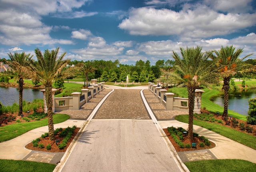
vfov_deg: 43.8
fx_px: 214
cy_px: 86
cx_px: 128
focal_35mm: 30
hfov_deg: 61.8
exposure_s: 1/250
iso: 100
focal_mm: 20
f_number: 4.5
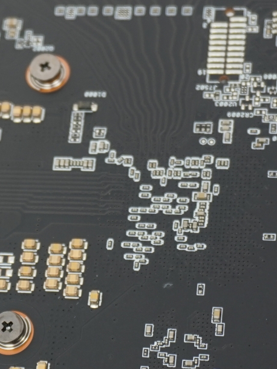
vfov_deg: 15.5
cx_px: 67
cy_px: 254
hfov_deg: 11.6
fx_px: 1355
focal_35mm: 127
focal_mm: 28
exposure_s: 1/60
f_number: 4.5
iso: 400
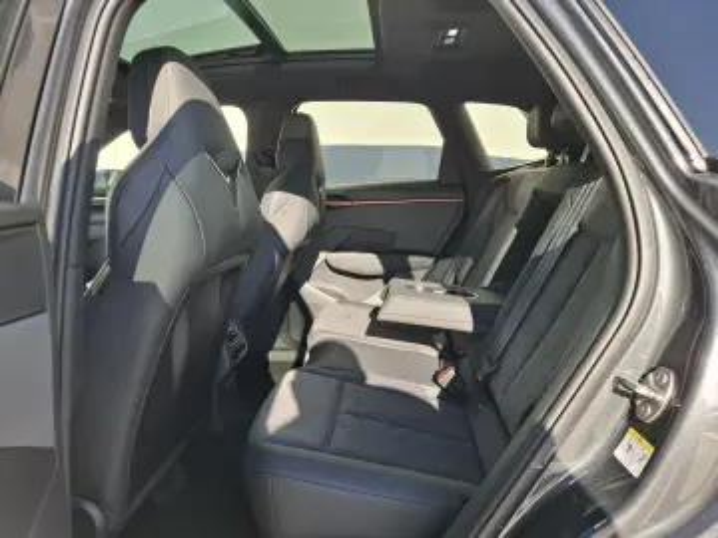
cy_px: 269
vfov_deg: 58.9
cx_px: 359
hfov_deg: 73.9
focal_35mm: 23
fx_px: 477
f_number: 1.8
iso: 50
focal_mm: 5.54
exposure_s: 1/321
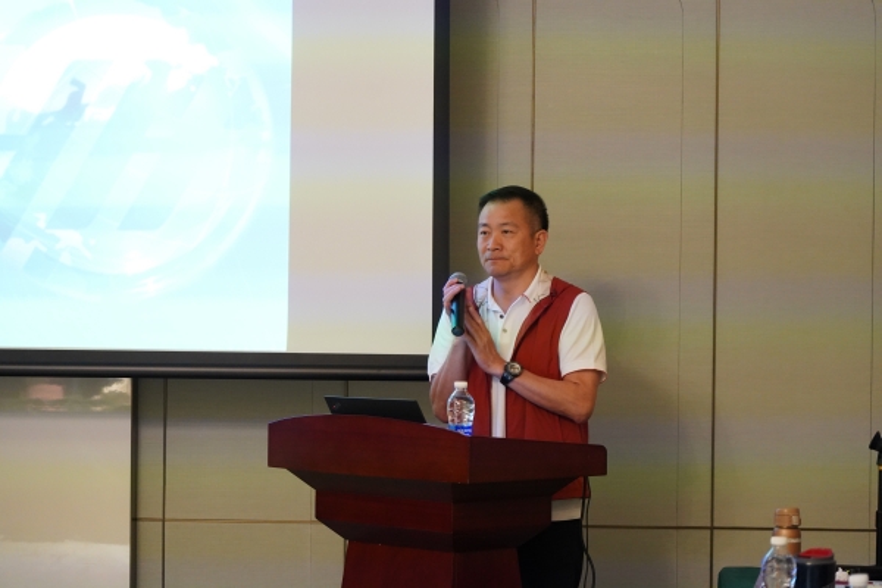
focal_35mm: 105
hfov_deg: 19.5
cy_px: 294
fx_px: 2572
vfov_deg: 13.0
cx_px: 441
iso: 6400
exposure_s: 1/100
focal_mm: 105
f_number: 4
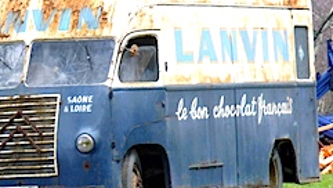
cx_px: 70
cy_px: 94
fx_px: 3544
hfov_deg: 5.4
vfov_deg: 3.0
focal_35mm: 401
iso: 80
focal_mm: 36.6
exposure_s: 1/80
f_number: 4.5
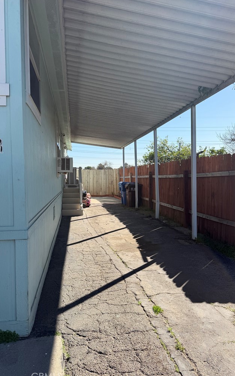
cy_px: 190
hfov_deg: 47.5
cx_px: 102
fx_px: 267
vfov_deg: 70.4
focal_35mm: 26
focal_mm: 6.76
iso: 80
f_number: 1.78
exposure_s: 1/3021
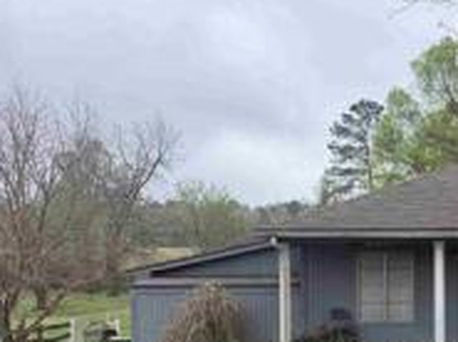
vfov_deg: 27.4
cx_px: 483
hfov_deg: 33.0
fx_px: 687
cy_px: 275
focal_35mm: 52
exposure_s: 1/931
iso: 80
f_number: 1.78
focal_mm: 6.76
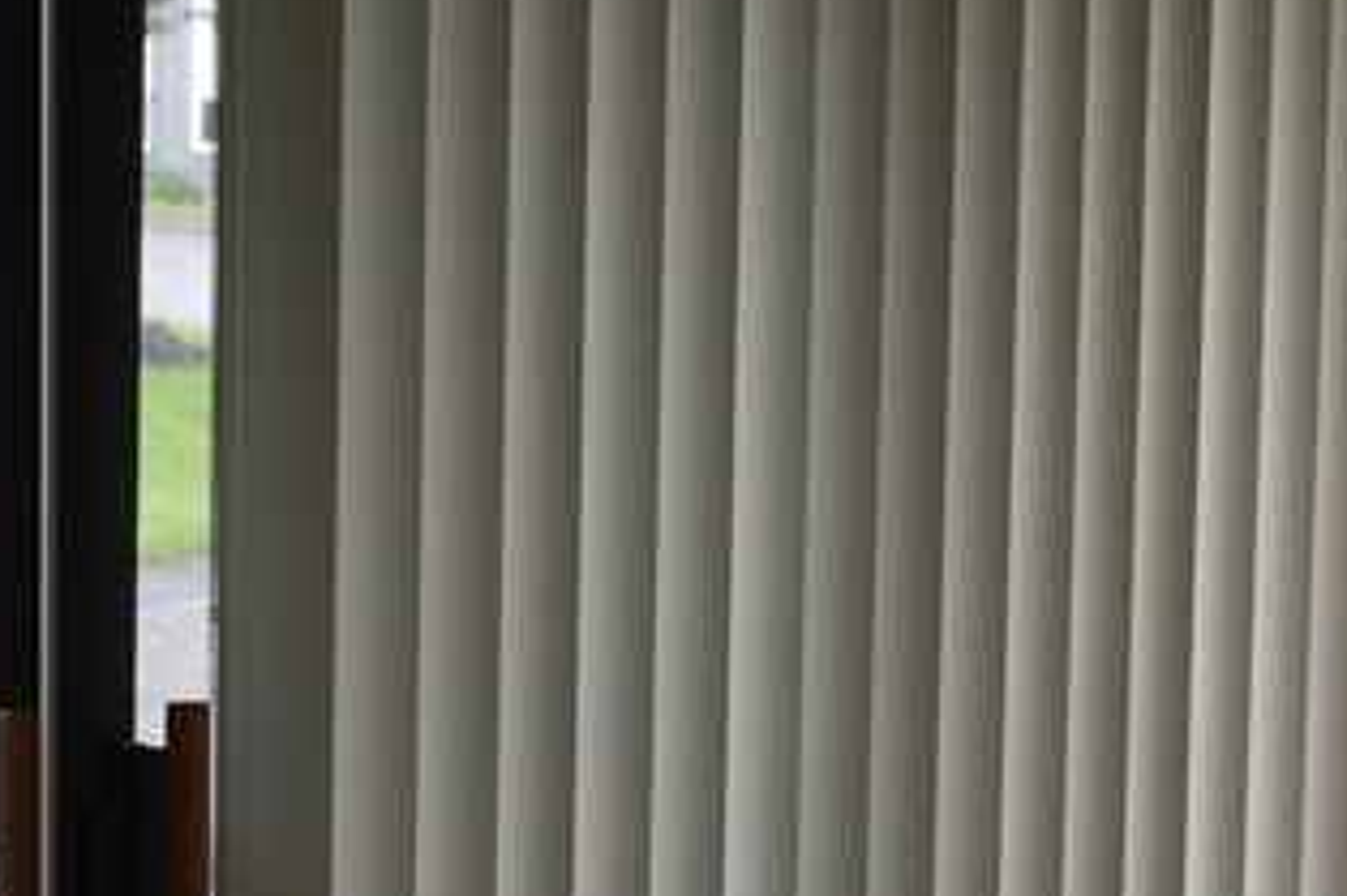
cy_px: 1003
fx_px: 4851
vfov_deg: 10.4
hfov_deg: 15.8
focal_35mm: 130
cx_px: 764
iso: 800
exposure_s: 1/160
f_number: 4
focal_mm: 25
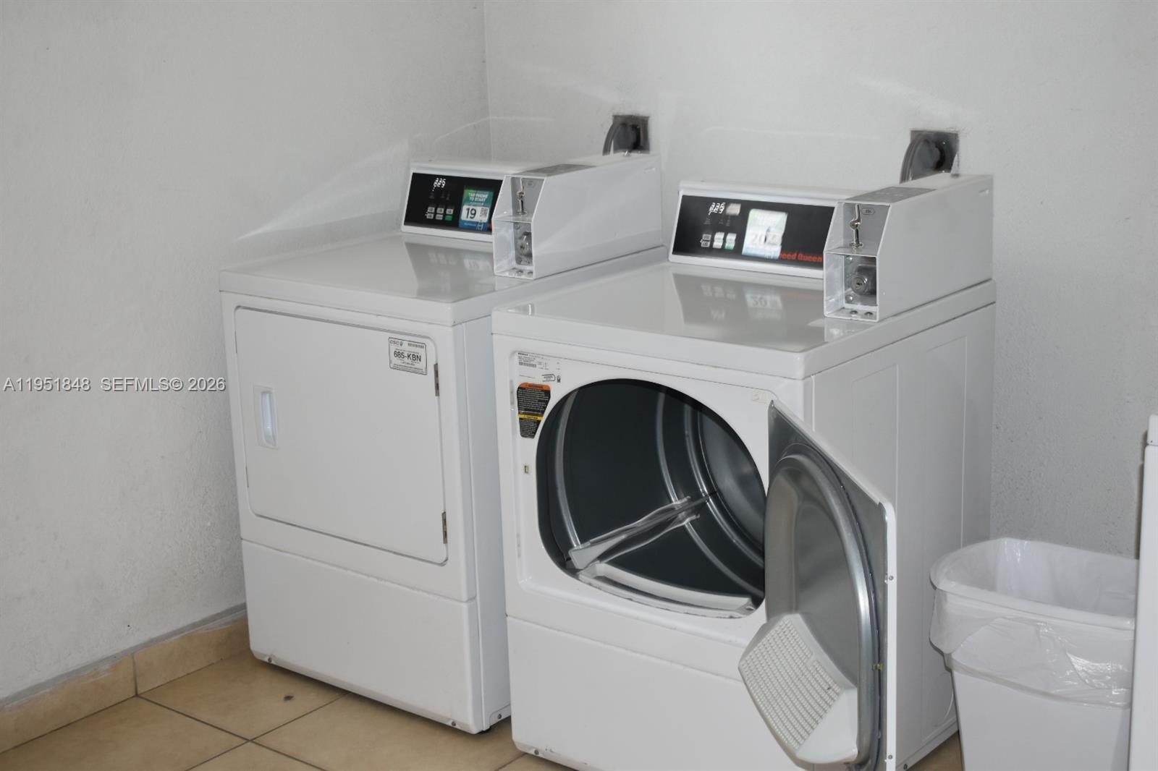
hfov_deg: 37.9
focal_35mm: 52
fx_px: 1688
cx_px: 579
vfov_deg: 25.7
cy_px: 386
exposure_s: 1/30
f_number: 5.6
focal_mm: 35
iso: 320
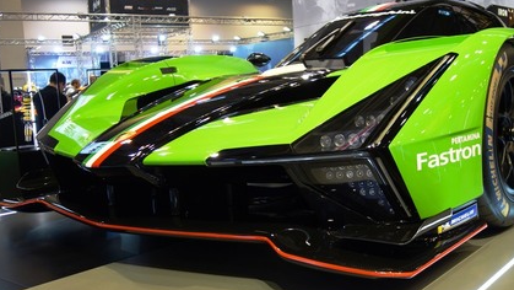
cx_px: 321
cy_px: 156
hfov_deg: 47.9
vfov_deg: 28.4
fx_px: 573
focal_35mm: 42
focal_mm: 10.4
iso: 125
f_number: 1.8
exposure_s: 1/50
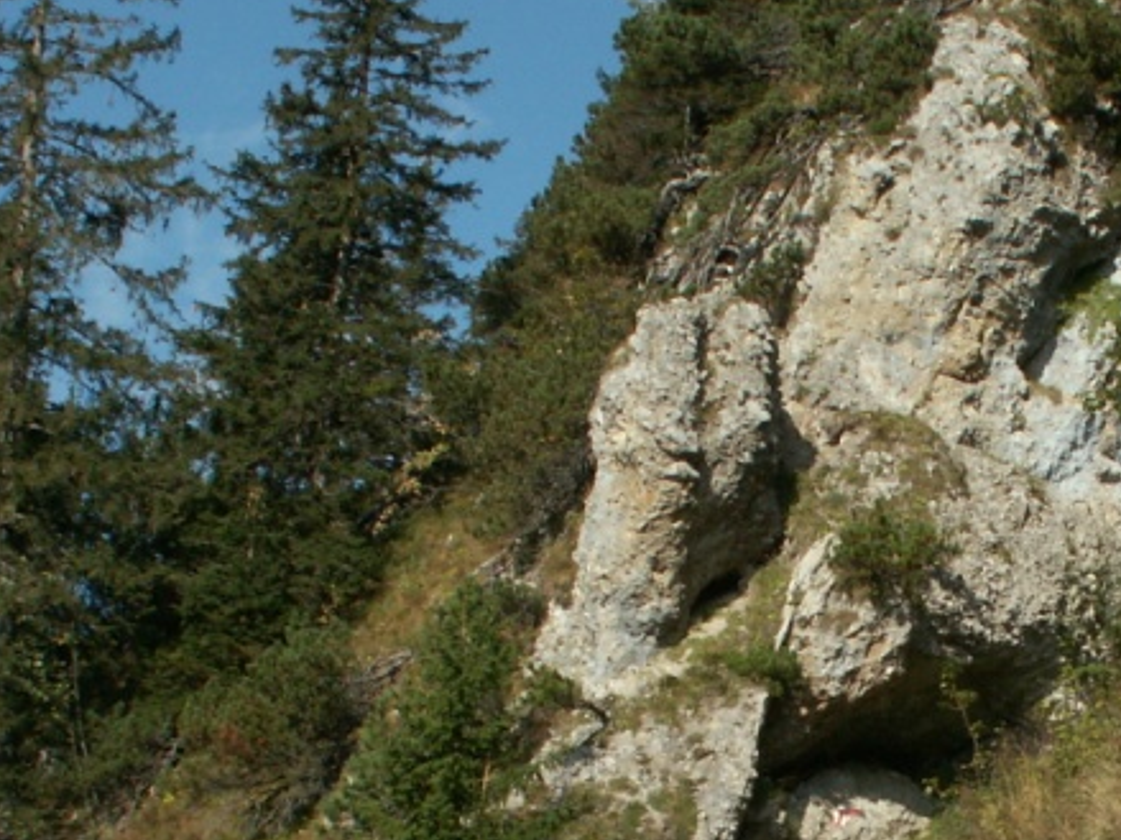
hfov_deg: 19.7
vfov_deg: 14.9
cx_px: 1014
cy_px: 779
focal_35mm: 98
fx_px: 3173
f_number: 6.3
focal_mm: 7.04
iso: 50
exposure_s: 1/200
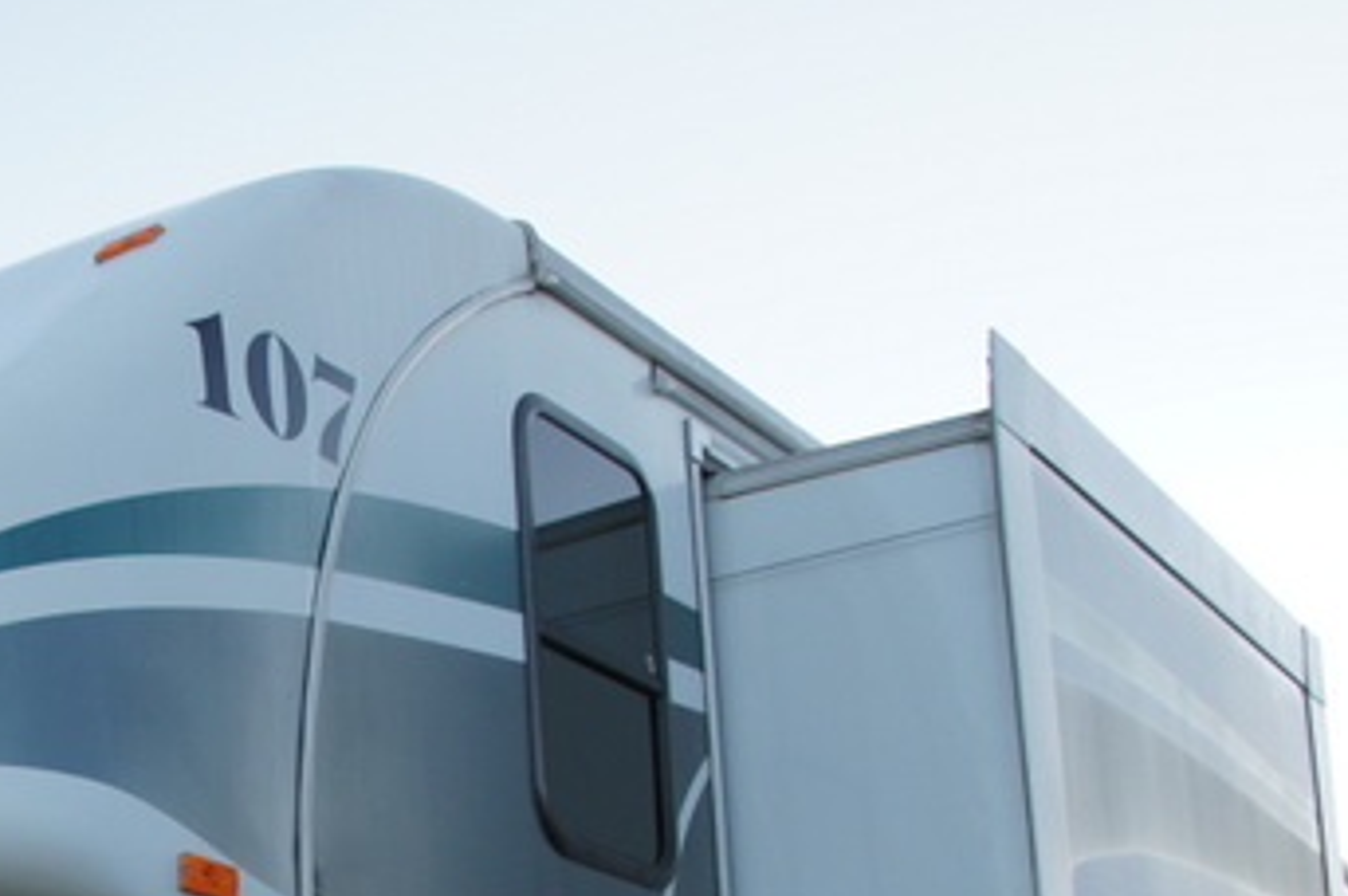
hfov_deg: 30.2
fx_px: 2357
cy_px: 1024
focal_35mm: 63
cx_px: 83
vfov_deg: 20.4
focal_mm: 18
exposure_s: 1/80
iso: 200
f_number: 8
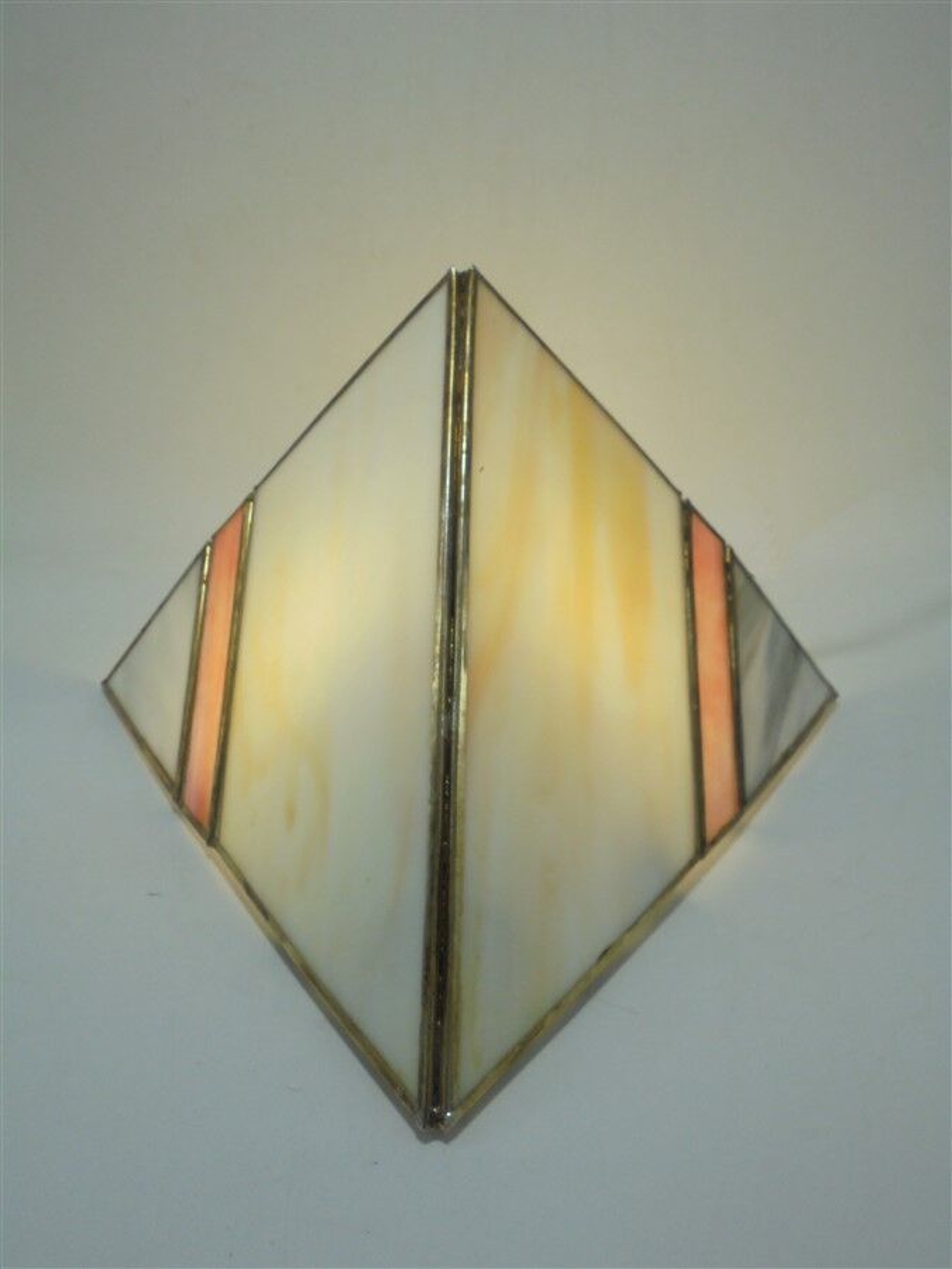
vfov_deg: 54.0
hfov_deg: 41.8
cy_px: 634
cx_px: 476
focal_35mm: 34
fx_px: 1247
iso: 100
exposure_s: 1/250
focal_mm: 6.1
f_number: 4
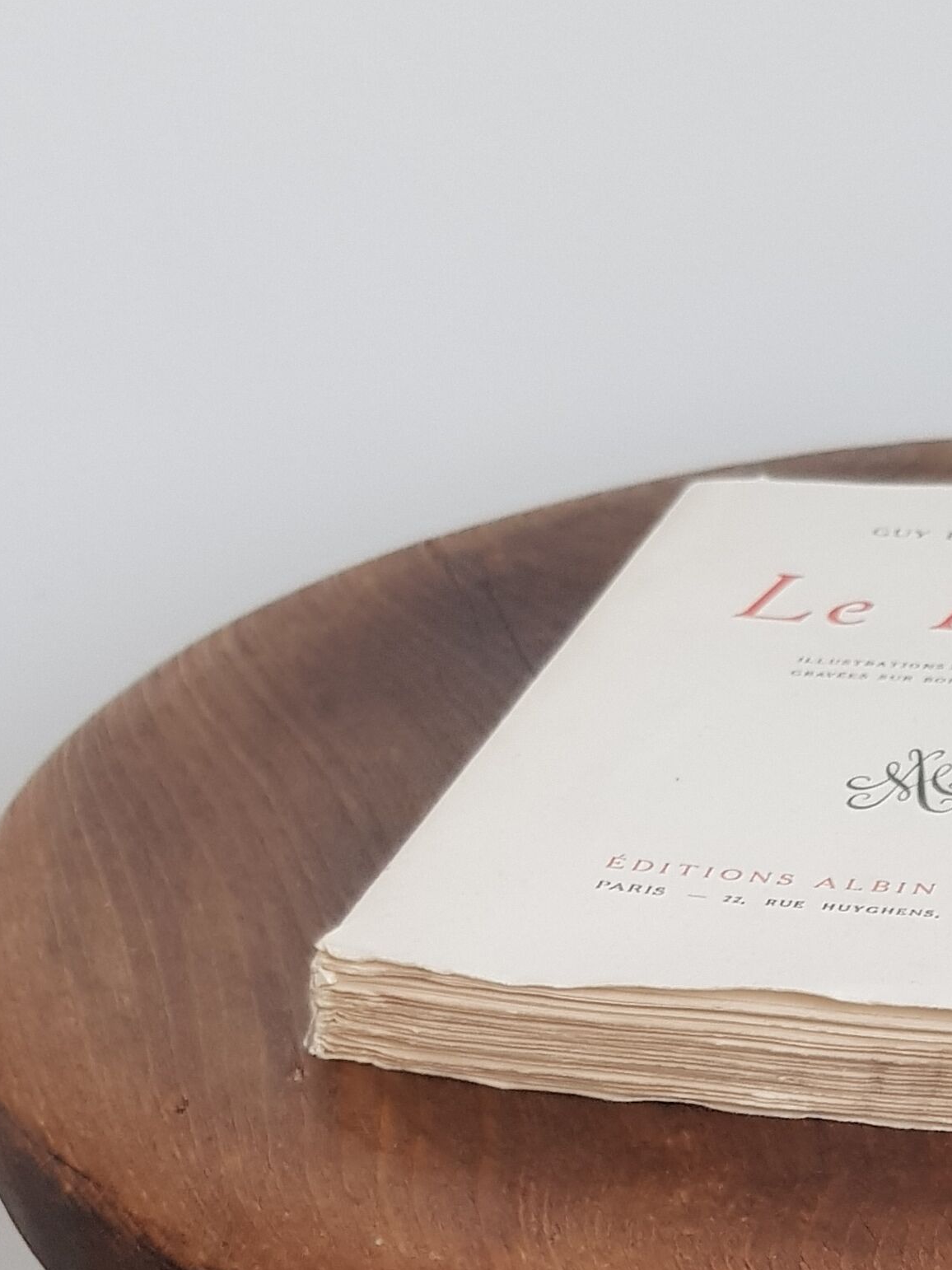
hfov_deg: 20.8
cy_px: 1445
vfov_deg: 26.1
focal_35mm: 68
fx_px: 2494
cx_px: 973
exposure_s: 1/14
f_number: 1.7
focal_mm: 4.2
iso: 200
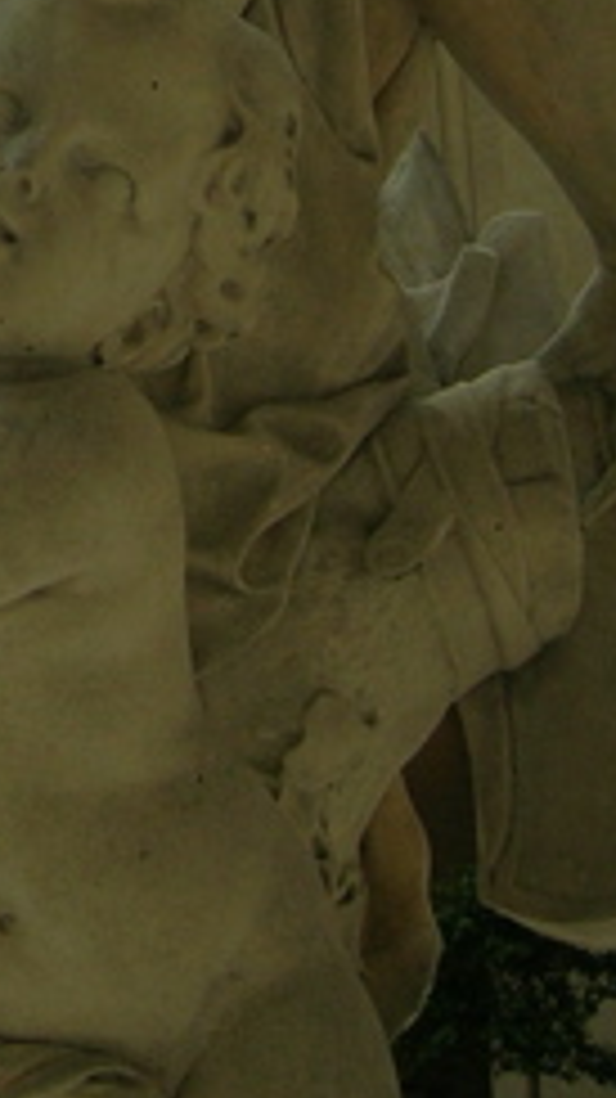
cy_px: 0
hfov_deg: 11.5
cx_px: -351
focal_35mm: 100
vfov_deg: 20.7
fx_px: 2908
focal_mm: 5.4
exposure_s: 1/230
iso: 50
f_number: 4.8
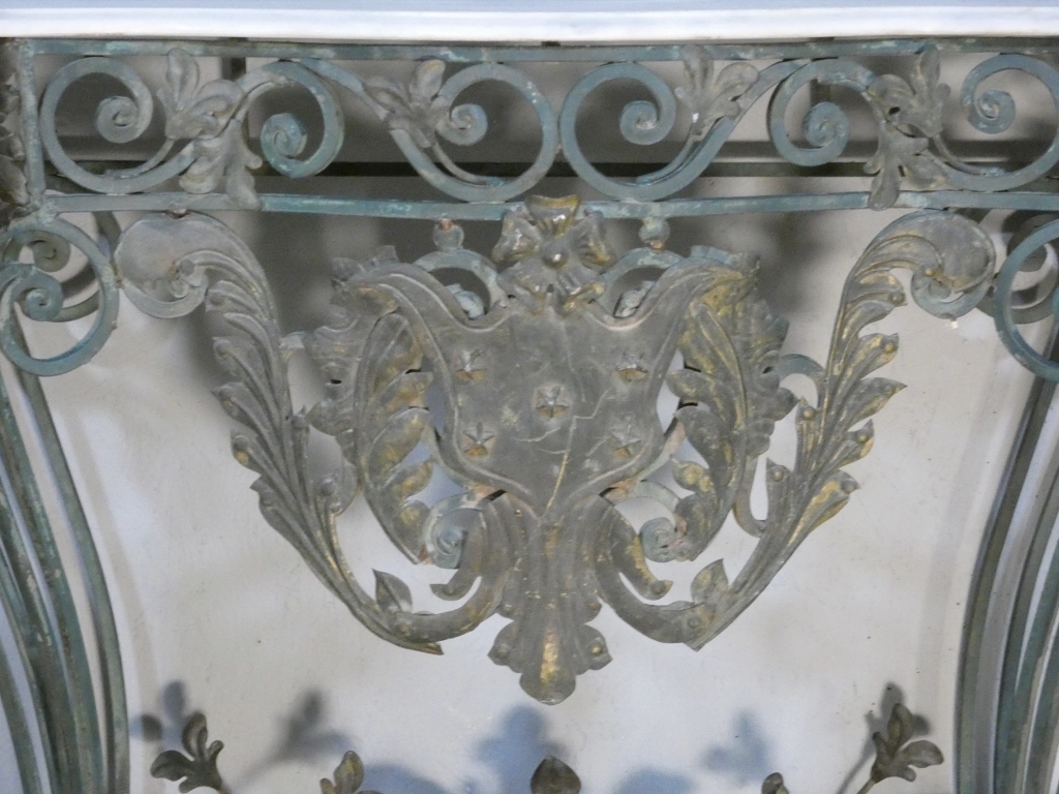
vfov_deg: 11.0
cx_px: 530
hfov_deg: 14.6
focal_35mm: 135
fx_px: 4130
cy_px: 397
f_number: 5.3
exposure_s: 1/40
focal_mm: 24.2
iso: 1600
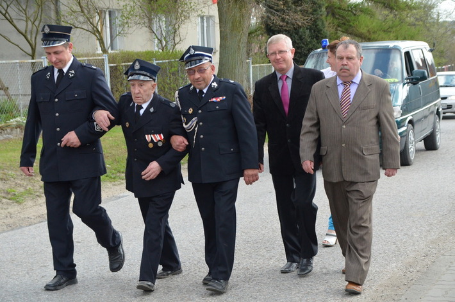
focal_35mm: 82
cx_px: 228
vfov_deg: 16.5
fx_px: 1040
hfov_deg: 24.7
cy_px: 151
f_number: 5.6
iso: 1600
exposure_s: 1/2000
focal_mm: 55
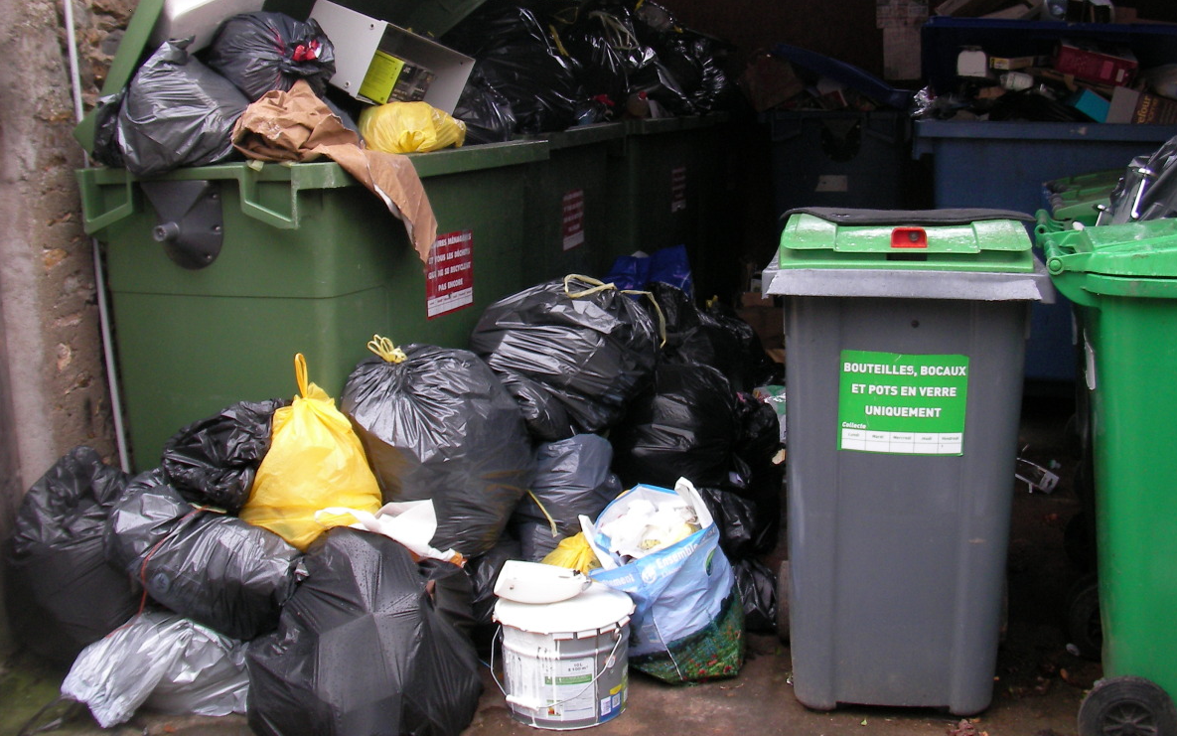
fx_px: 1412
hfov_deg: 45.3
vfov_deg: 29.2
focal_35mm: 44
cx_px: 594
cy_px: 325
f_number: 3.5
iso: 100
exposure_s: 1/20.2
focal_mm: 6.3
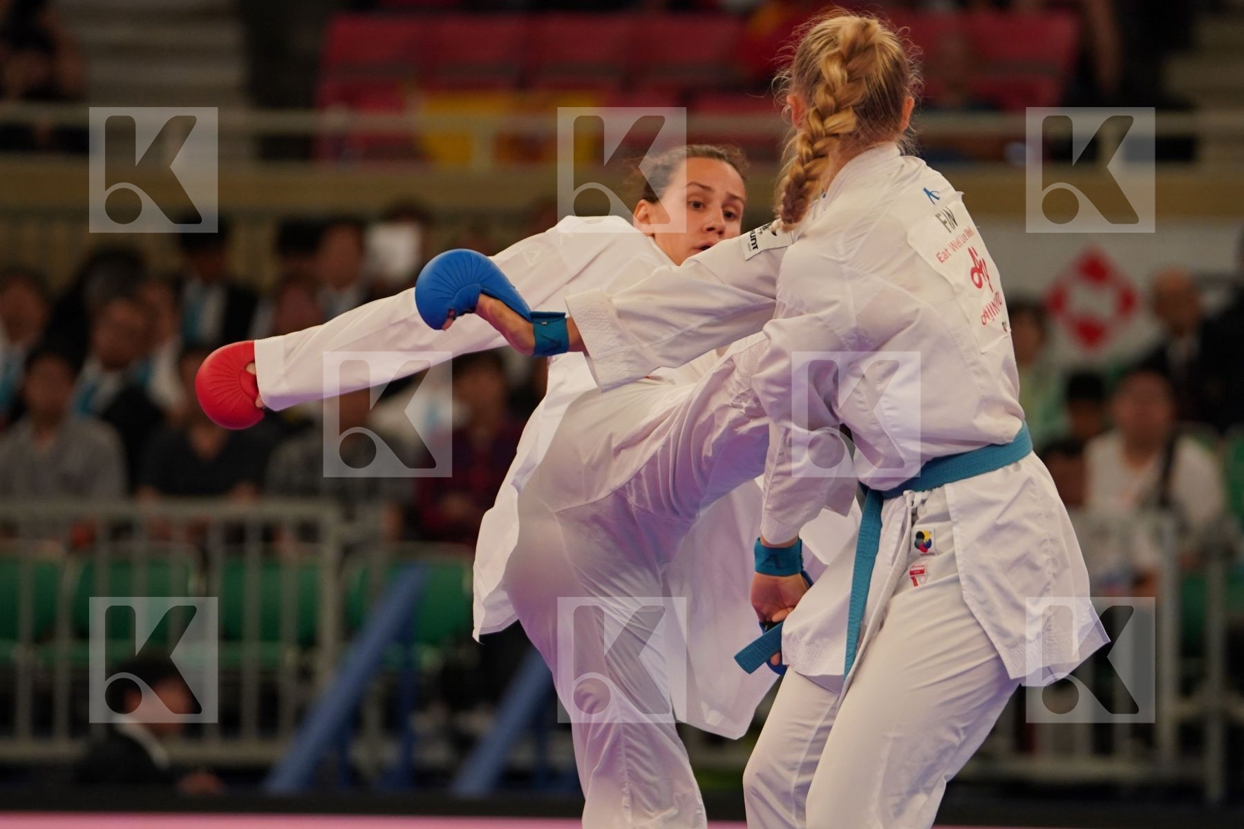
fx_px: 10366
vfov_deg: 4.6
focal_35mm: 300
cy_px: 414
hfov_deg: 6.9
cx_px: 622
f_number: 2.8
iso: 1600
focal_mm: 200
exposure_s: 1/1000
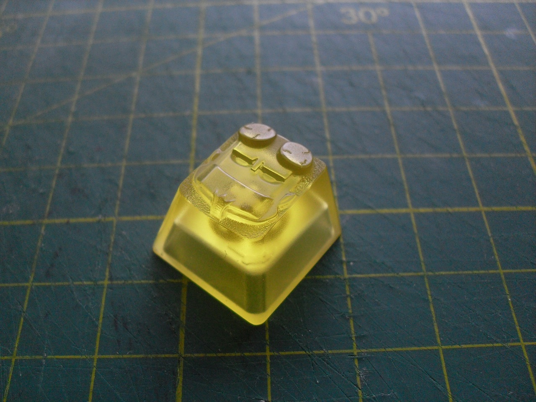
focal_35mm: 37
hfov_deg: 50.1
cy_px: 201
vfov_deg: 38.7
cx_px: 268
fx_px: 573
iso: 200
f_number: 2.8
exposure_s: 1/4
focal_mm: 6.3
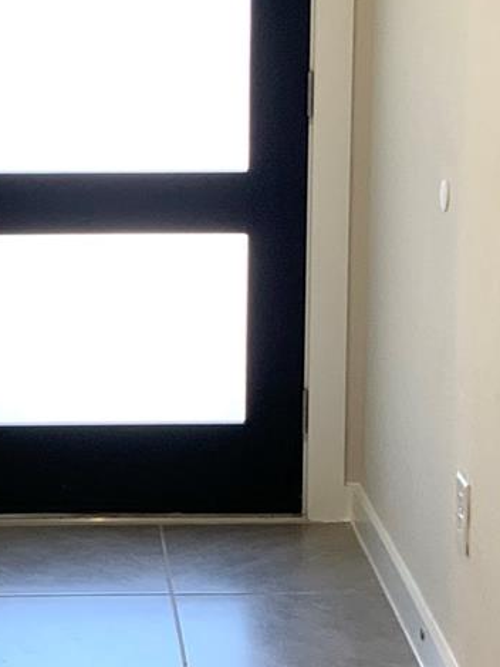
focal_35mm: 95
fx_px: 1829
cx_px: 116
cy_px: 212
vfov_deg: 20.6
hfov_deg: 15.5
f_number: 1.8
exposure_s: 1/60
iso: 32
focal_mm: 3
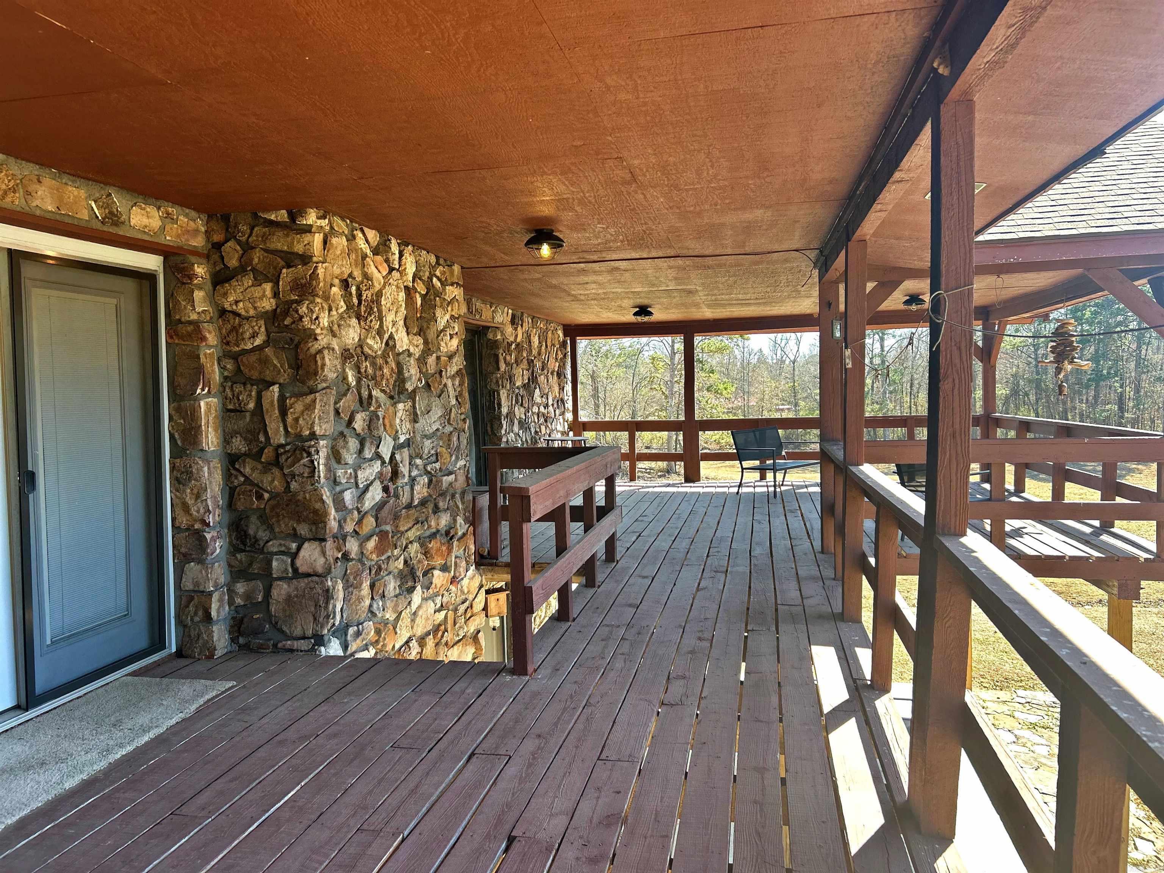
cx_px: 582
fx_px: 874
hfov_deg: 67.3
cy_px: 436
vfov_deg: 53.1
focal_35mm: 26
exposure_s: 1/266
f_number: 1.5
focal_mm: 5.7
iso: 40
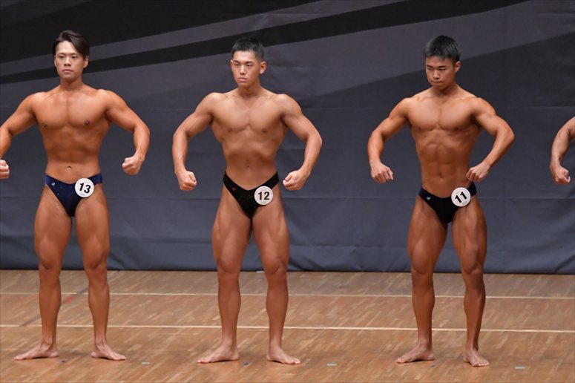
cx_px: 288
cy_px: 192
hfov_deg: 7.6
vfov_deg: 5.1
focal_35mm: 270
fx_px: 4310
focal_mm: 180
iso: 6400
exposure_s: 1/400
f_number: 5.6
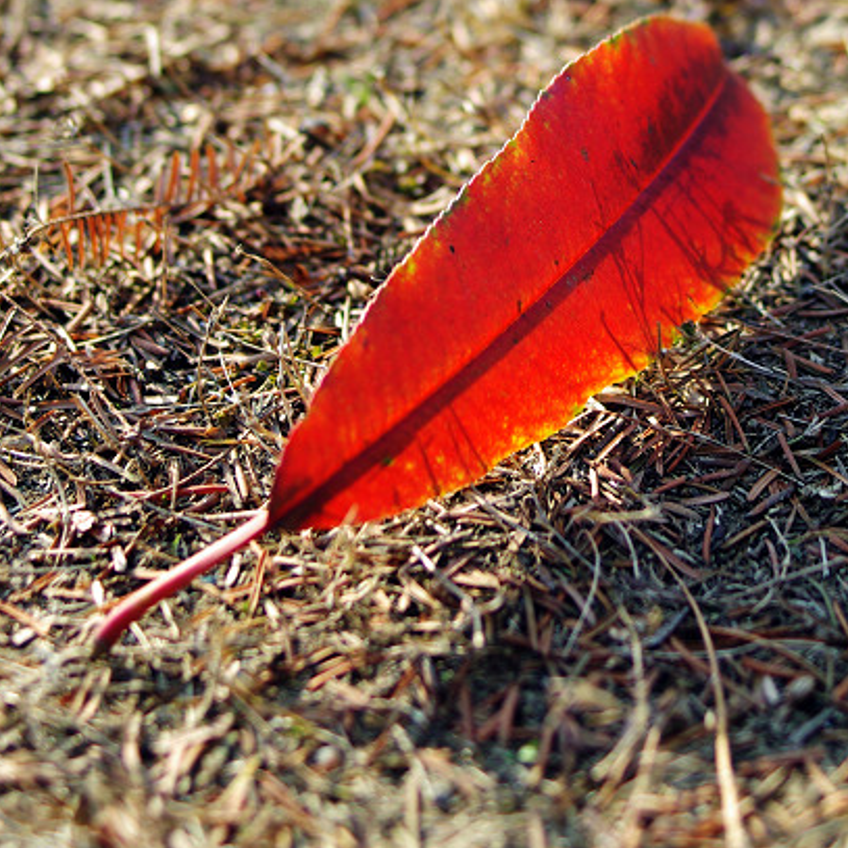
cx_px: 531
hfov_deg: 22.8
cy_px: 79
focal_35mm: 76
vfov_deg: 22.3
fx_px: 2101
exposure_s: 1/250
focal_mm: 31
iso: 100
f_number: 2.8
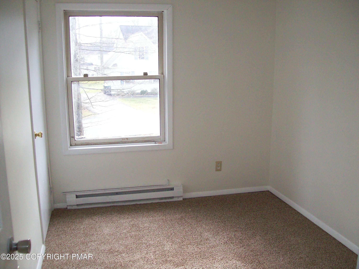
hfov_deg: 51.4
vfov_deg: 39.7
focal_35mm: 36
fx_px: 373
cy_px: 134
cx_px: 180
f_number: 2.7
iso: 200
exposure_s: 1/139
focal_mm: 6
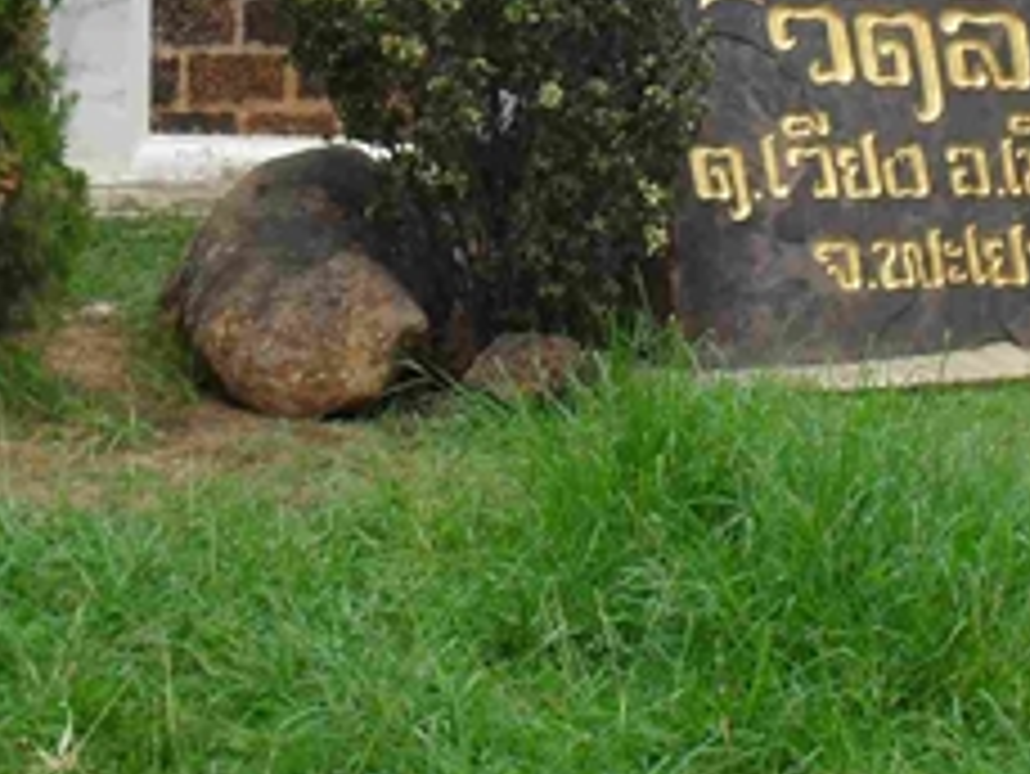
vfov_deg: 17.4
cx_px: 661
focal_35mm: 83
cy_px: -7
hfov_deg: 23.5
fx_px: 2471
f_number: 8.3
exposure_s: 1/90
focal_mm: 6.3
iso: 80
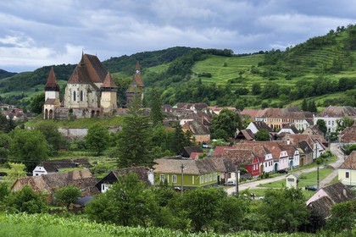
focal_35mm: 62
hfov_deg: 32.4
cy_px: 118
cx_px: 178
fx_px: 613
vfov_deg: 21.9
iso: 400
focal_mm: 62
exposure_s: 1/160
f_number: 7.1
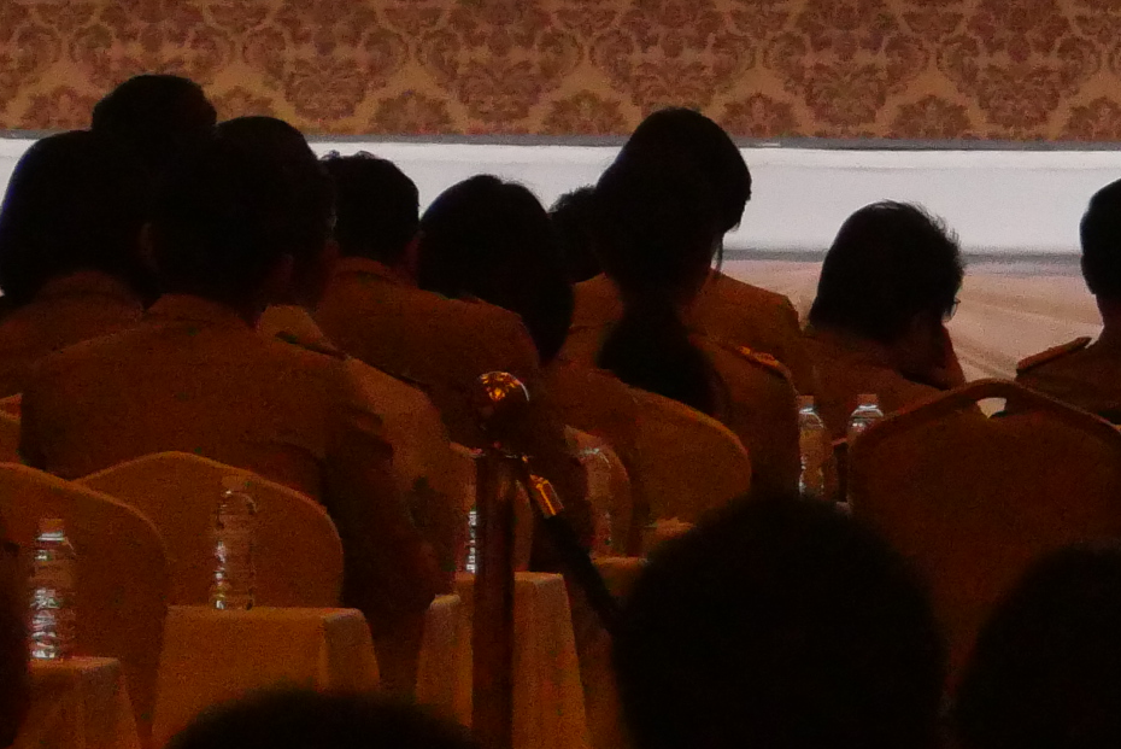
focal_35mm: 1241
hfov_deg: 1.7
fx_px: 38660
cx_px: 2140
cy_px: -185
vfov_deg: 1.1
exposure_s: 1/500
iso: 4000
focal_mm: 150
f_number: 7.1
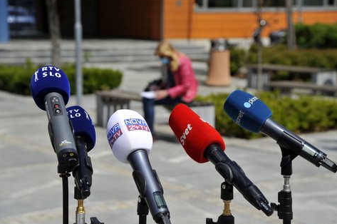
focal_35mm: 91
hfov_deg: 22.4
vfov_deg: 15.0
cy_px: 113
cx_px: 177
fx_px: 851
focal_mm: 86
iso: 200
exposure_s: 1/1250
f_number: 6.3
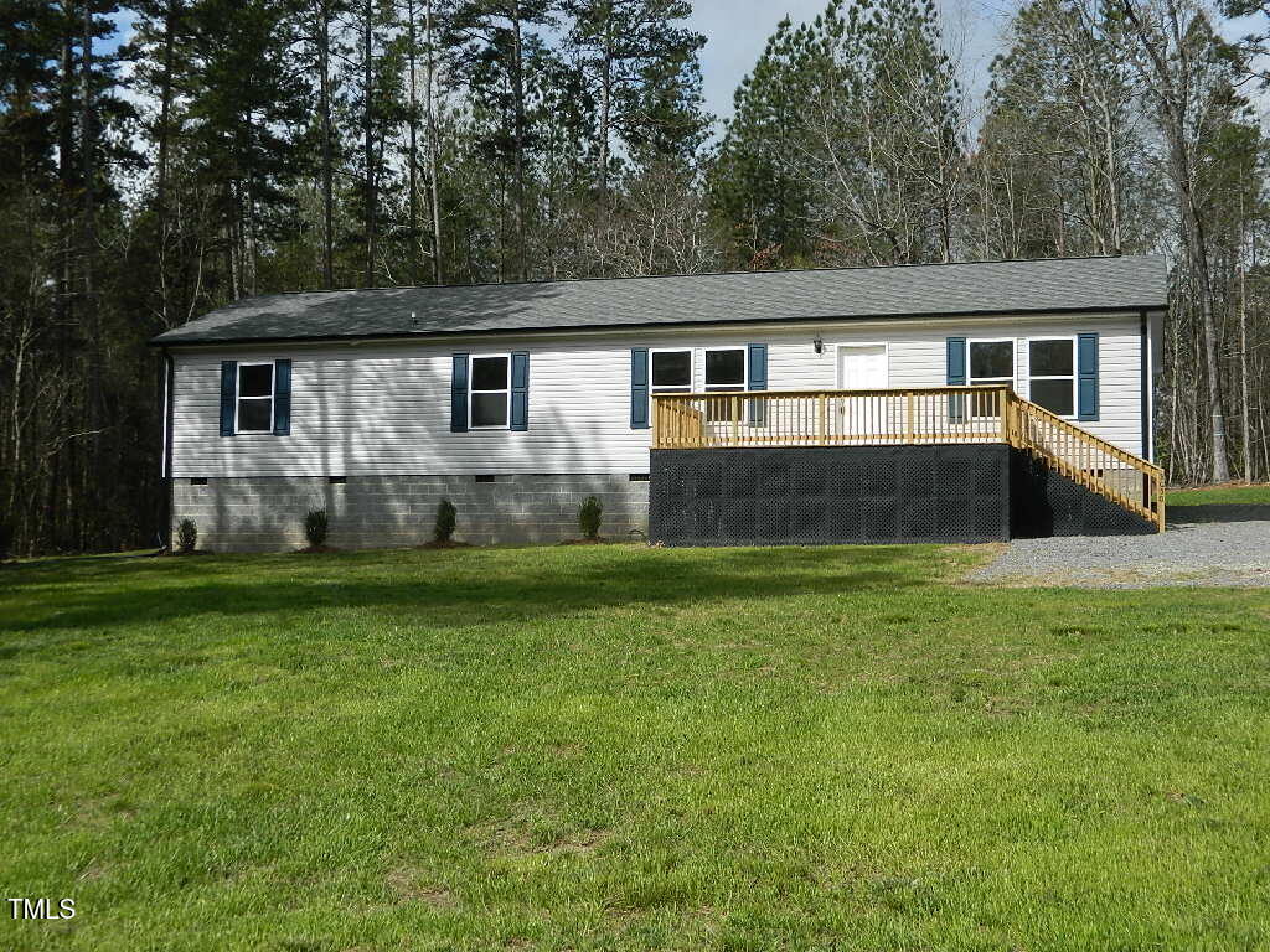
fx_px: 1724
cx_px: 635
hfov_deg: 40.4
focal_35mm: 47
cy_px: 476
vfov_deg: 30.9
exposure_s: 1/160
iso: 80
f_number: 10.2
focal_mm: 8.4
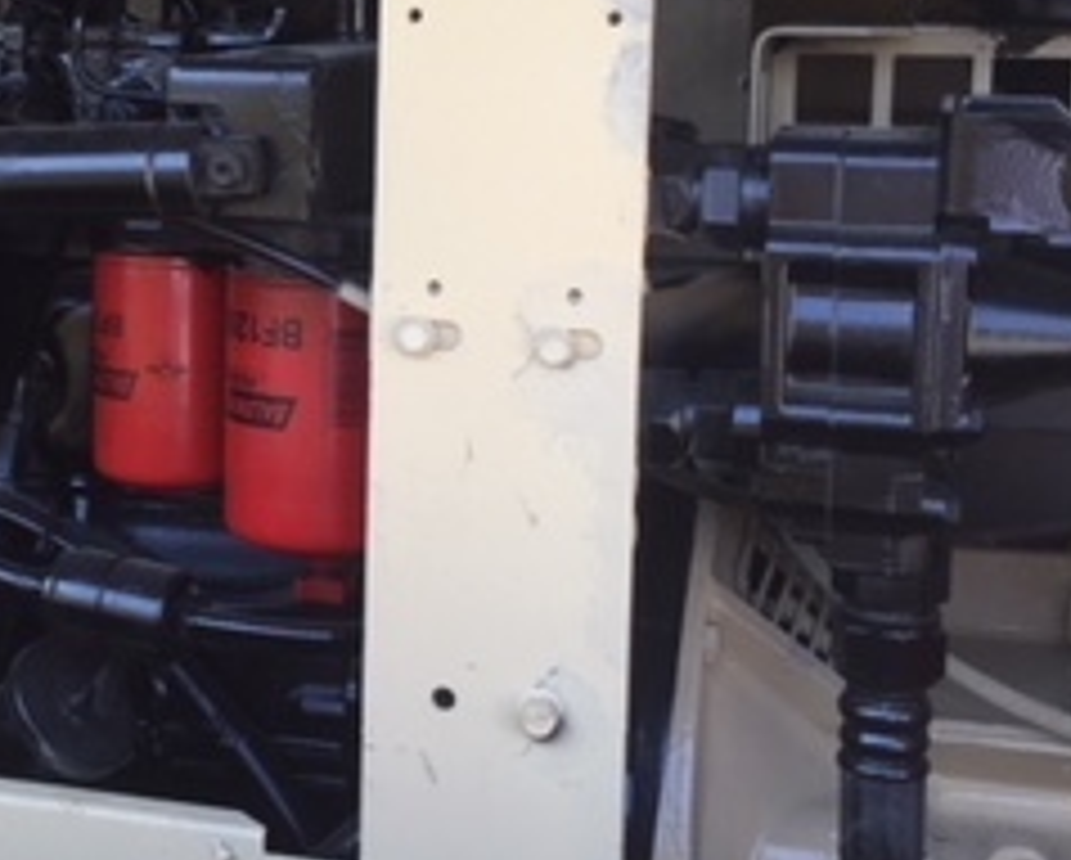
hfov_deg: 23.6
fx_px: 2412
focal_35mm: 76
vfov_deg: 20.1
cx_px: -90
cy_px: 216
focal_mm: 4.15
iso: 32
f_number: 2.2
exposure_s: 1/226
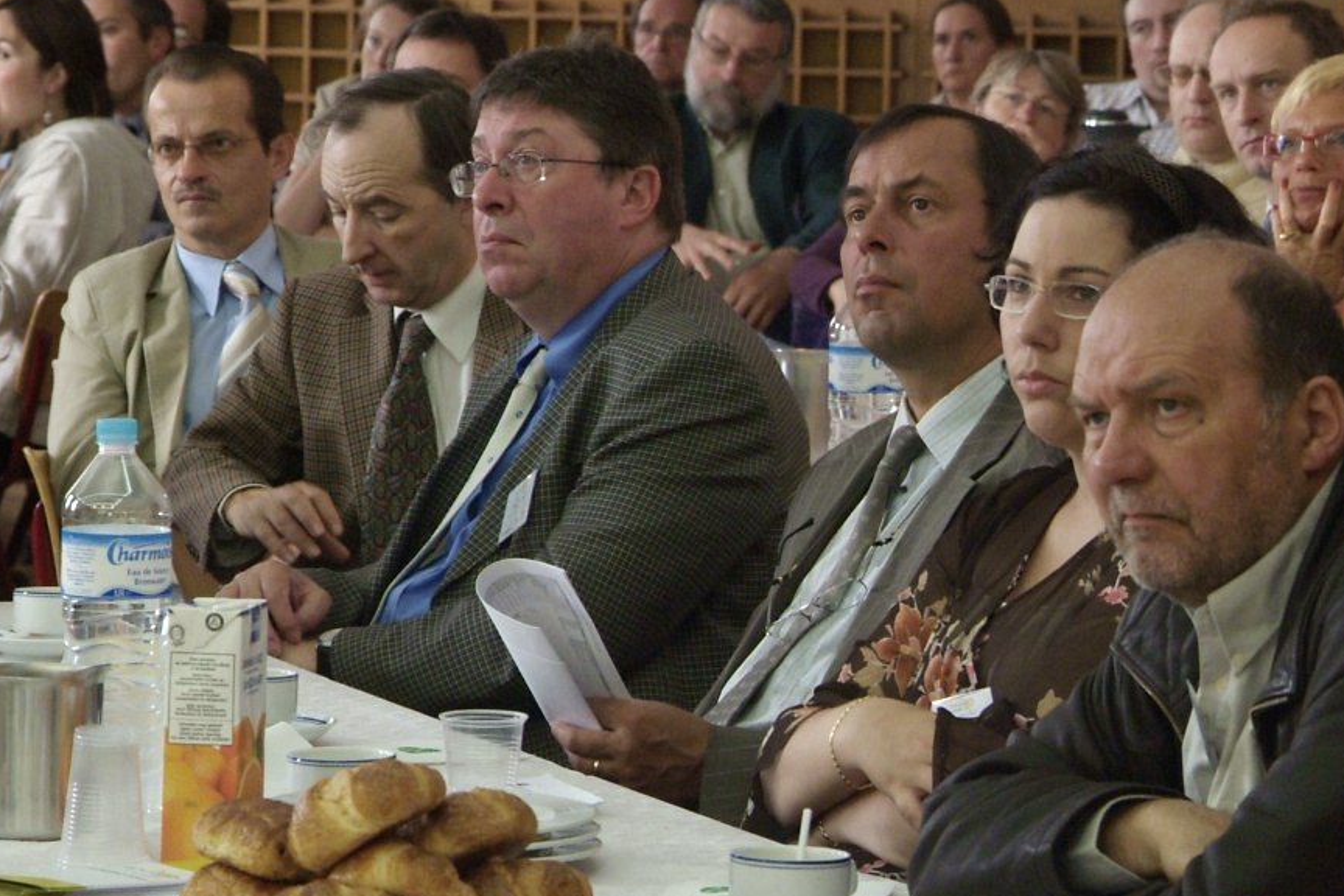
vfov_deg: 7.0
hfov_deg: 10.5
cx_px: 695
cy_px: 384
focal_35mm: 195
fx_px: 7279
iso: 1600
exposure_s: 1/20
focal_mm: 78
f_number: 6.7
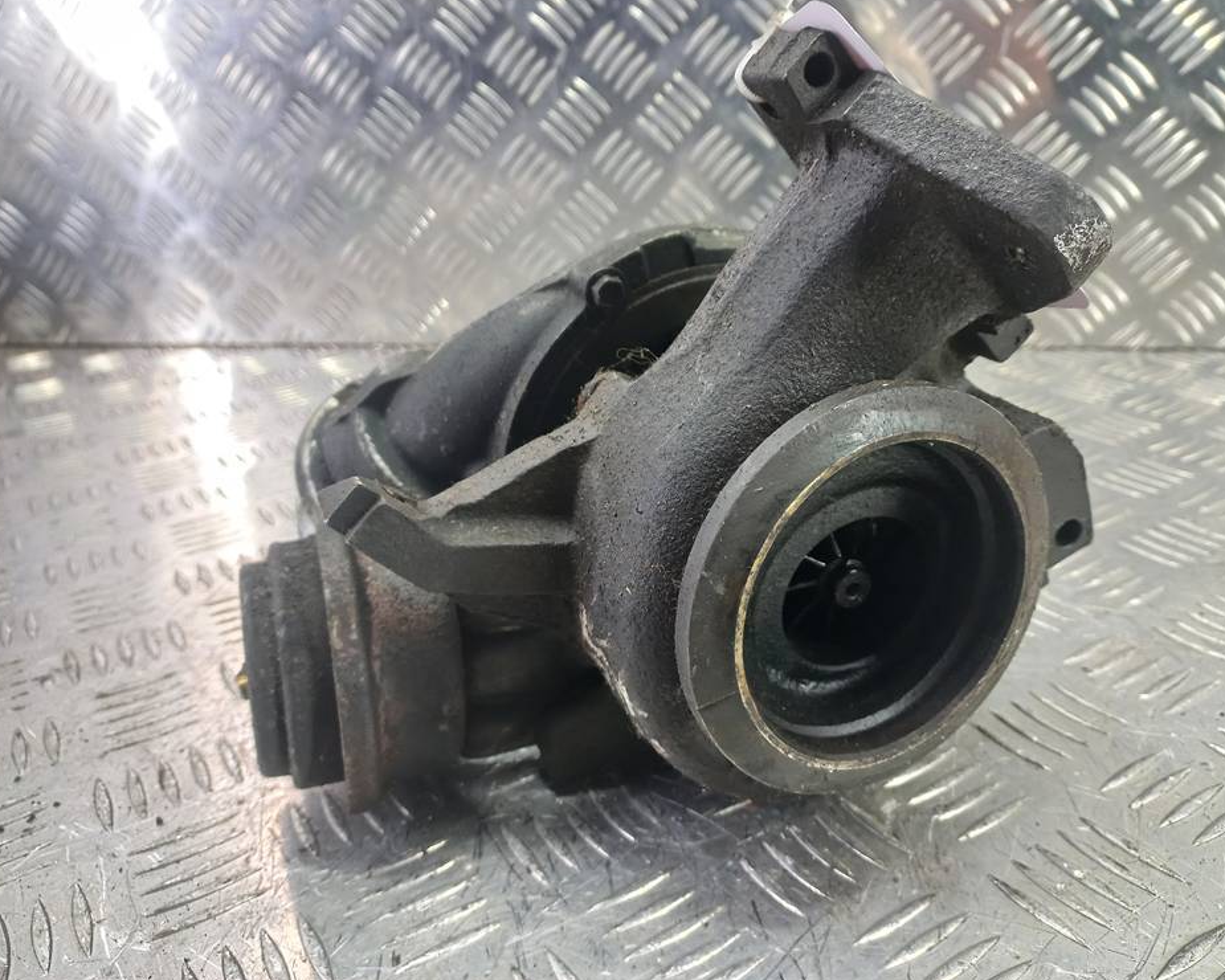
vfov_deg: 53.2
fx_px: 979
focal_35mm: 27
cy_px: 478
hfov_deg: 64.0
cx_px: 661
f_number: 1.8
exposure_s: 1/33
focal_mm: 4.6
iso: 160
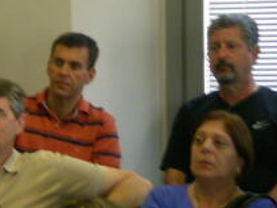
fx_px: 2171
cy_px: 63
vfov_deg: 5.5
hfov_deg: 7.3
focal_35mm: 271
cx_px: 61
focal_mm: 18.9
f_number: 5.9
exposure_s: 1/15.5
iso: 200
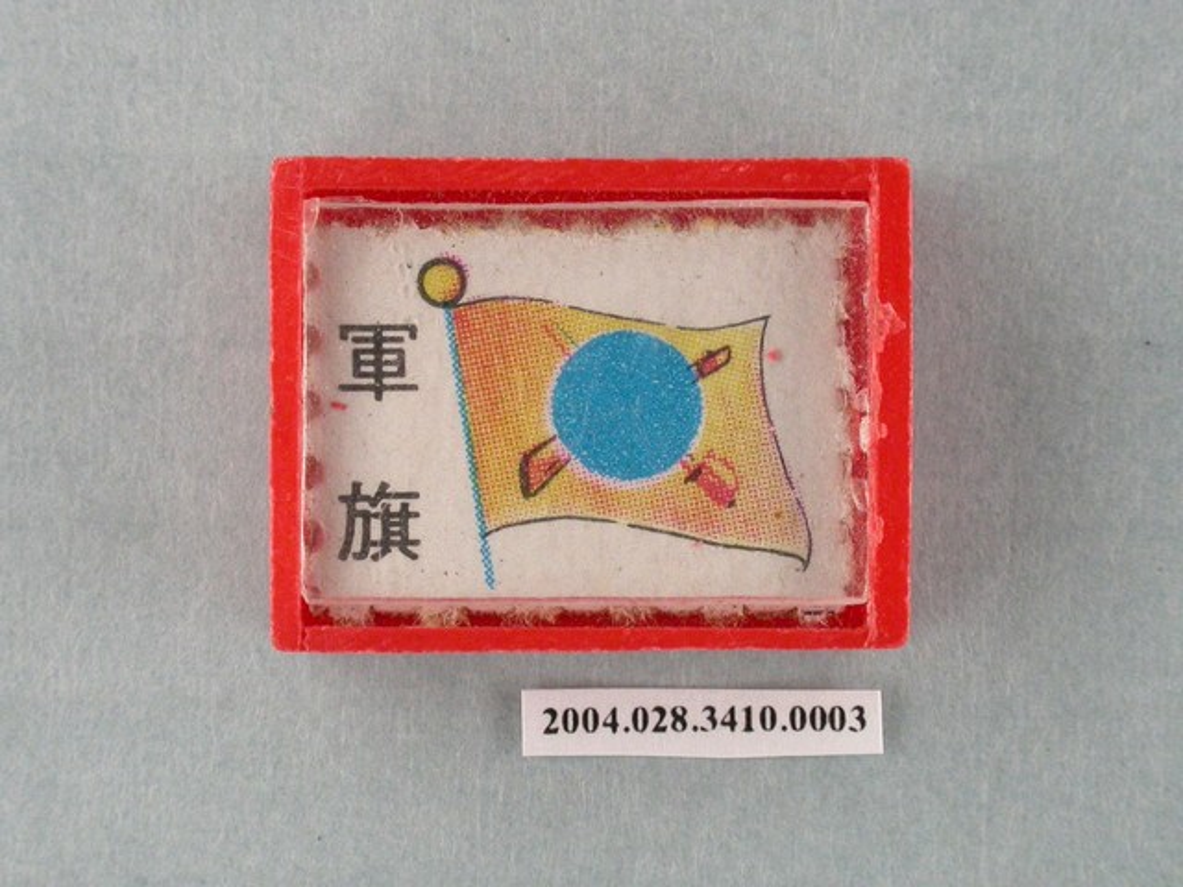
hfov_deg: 13.7
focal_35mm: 144
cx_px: 592
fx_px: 4921
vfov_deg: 10.3
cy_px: 444
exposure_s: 1/30
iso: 200
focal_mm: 29.9
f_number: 6.2
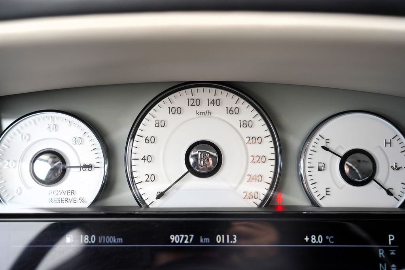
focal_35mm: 47
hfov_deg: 41.9
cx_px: 202
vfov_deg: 28.6
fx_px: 529
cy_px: 135
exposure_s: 1/60
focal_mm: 47
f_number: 4
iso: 250
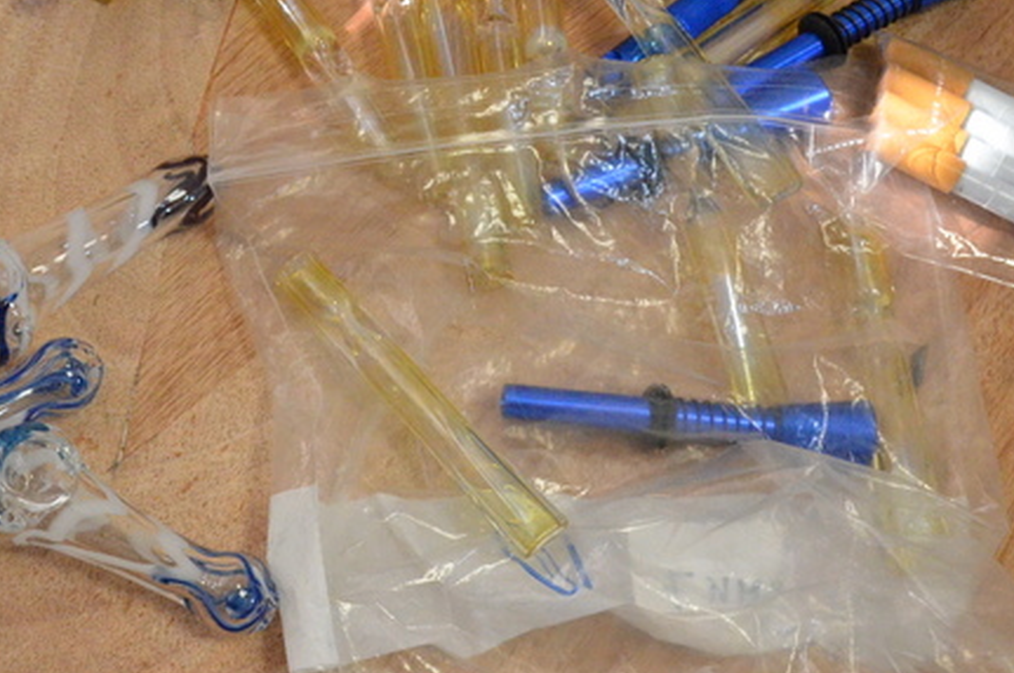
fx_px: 2503
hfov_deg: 22.4
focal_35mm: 89
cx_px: 122
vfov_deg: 15.3
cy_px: 216
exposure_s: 1/320
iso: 5000
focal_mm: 32
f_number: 9
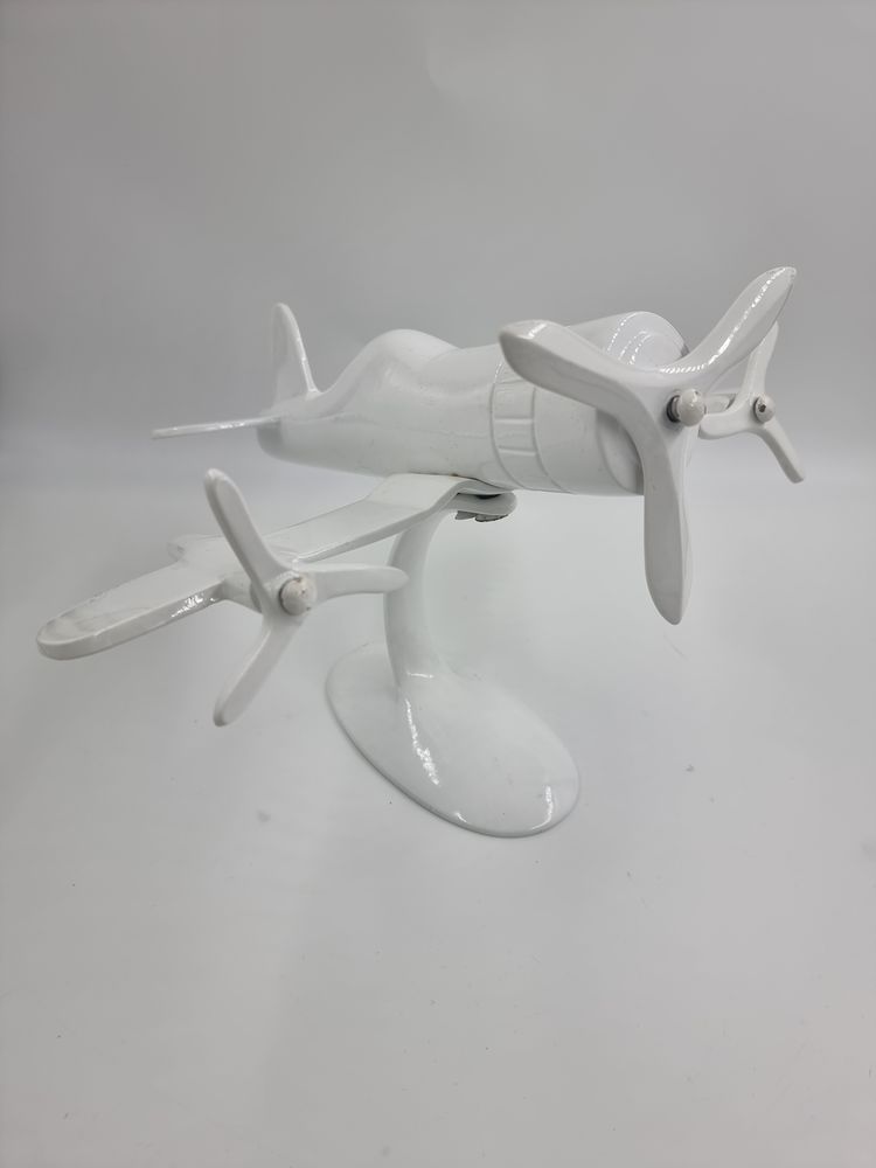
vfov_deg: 71.6
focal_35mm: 24
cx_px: 438
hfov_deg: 56.8
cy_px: 584
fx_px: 810
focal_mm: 6.7
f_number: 1.8
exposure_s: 1/161
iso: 50
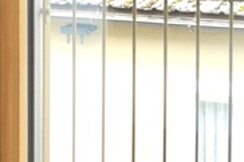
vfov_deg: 7.6
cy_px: -53
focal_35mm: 178
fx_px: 1205
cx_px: -241
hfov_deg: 10.6
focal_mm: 18
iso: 160
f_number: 4
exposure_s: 1/160
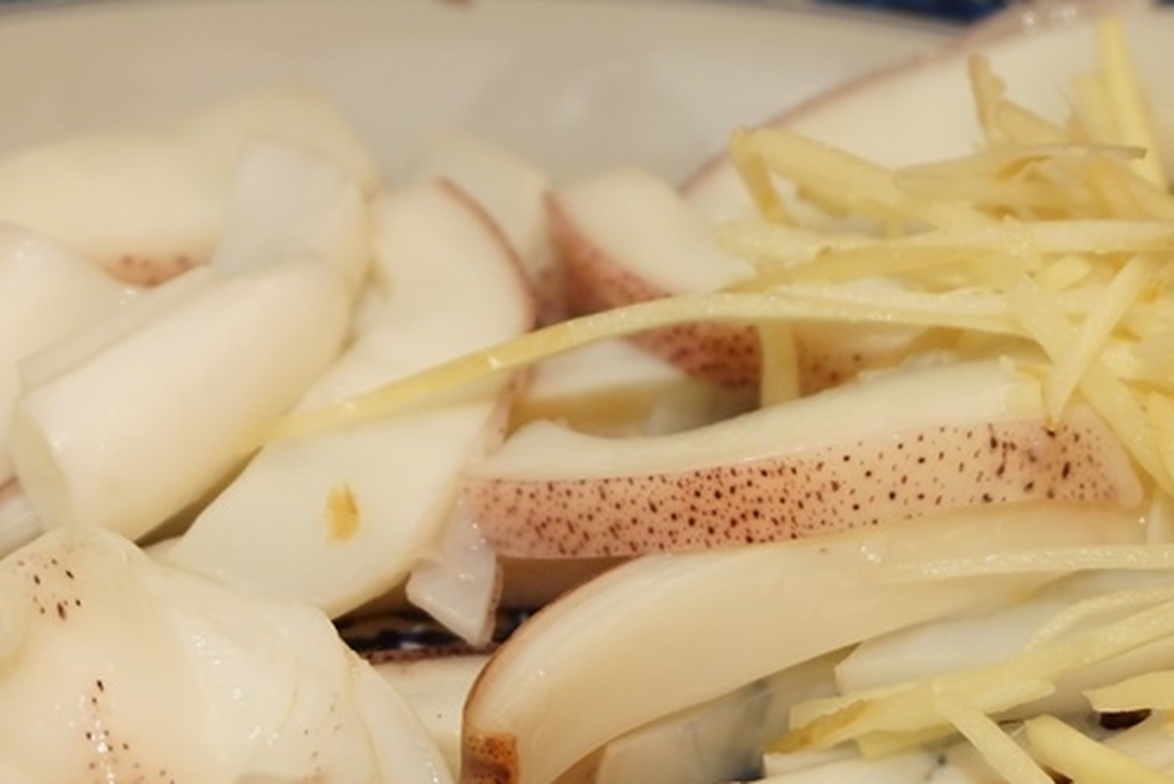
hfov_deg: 22.8
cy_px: 602
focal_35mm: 89
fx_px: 2905
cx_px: 552
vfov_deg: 15.3
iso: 400
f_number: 4.5
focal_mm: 29
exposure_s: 1/60
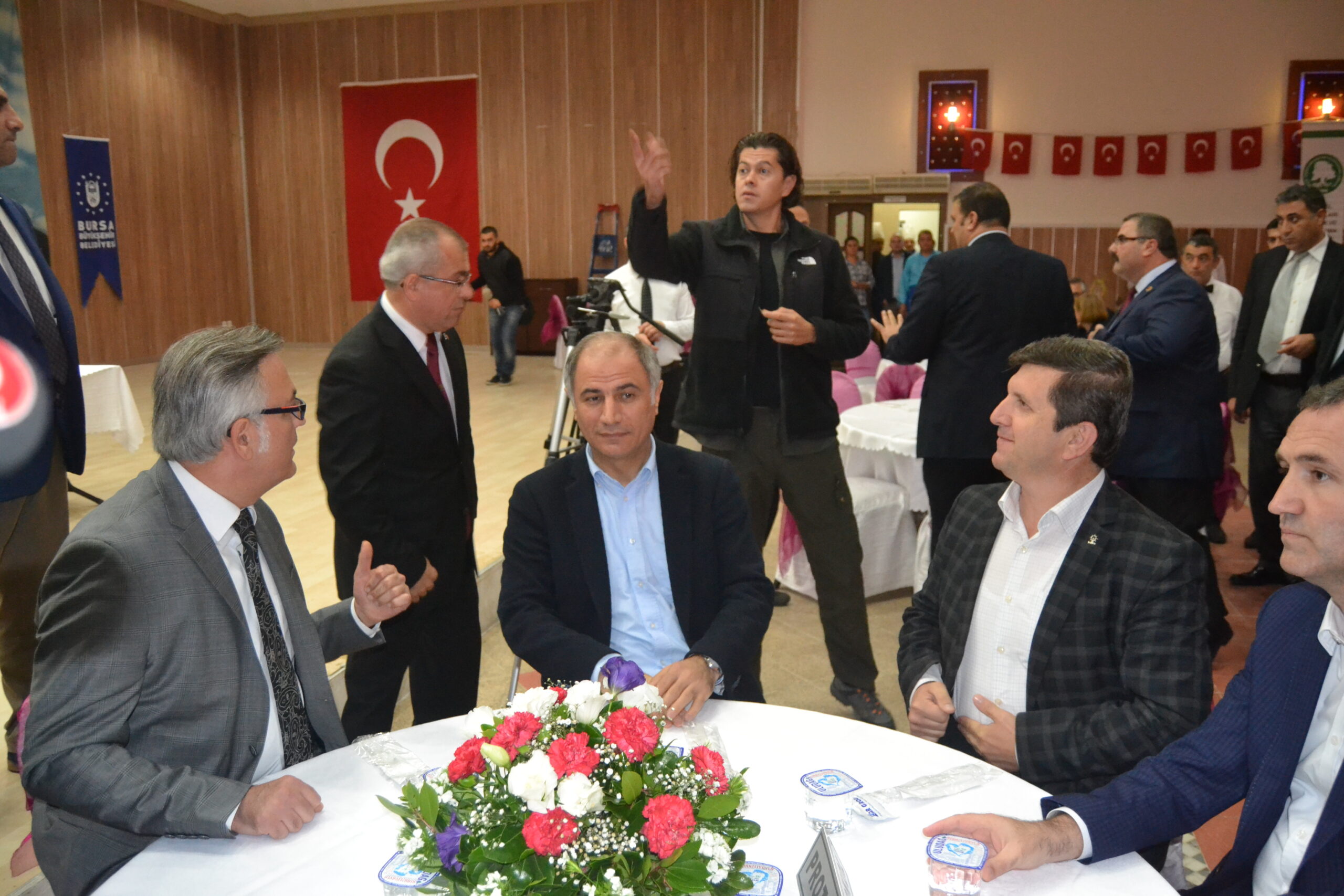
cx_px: 672
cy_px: 448
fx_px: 1008
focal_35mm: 27
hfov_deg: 67.4
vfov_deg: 47.9
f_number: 3.5
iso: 3200
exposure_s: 1/60
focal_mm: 18
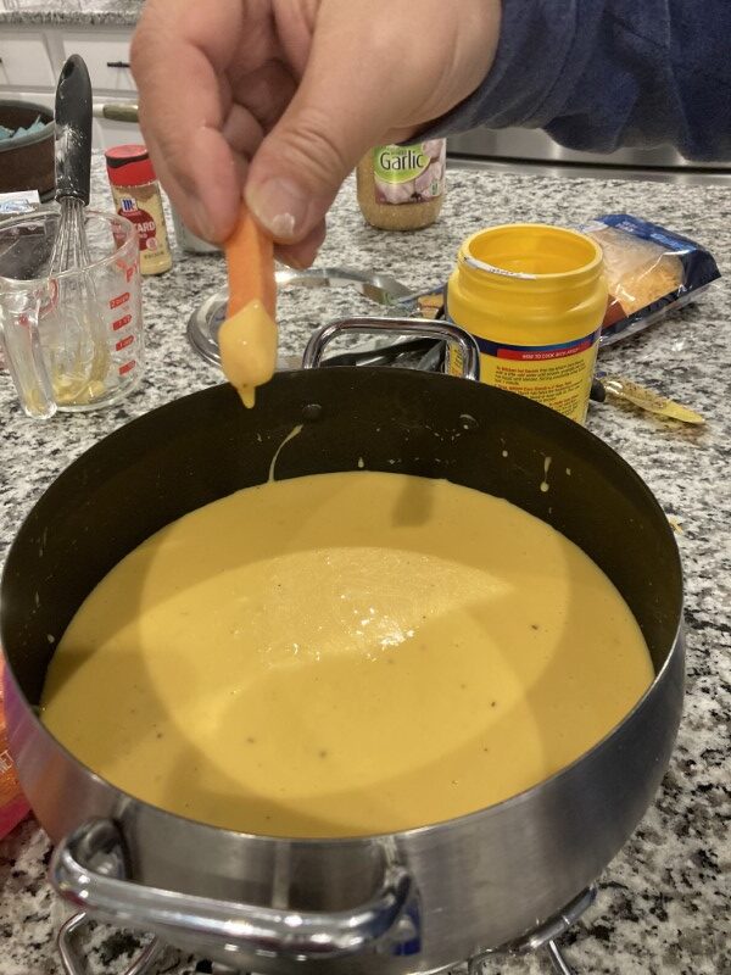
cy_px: 488
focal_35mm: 28
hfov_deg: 49.7
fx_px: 788
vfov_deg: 63.4
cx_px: 366
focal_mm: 3.99
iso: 250
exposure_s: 1/60
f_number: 1.8
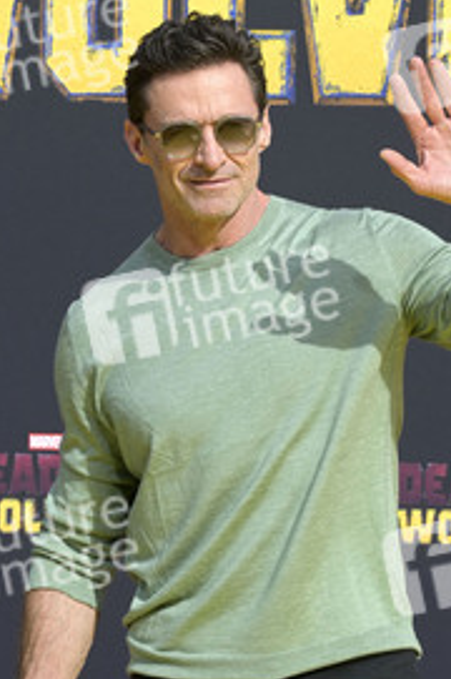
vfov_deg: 9.6
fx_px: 4031
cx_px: 283
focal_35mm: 214
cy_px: 431
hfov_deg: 6.4
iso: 320
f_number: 13
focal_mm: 145
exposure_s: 1/250
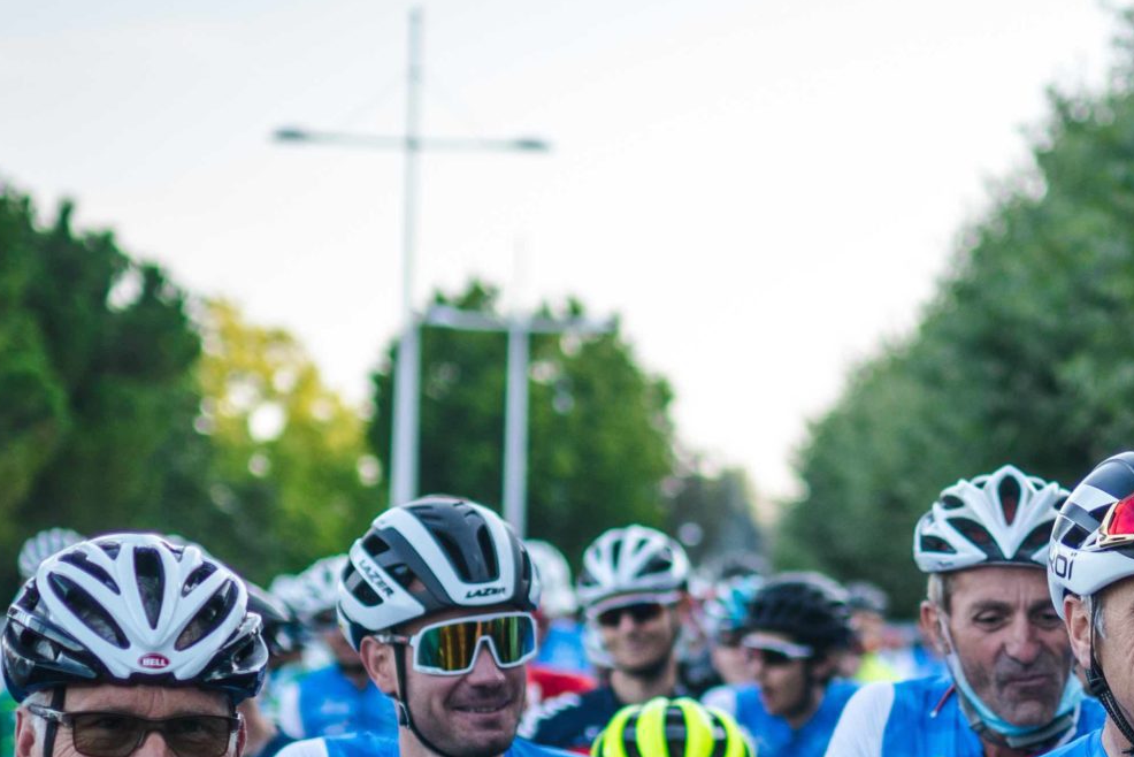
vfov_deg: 10.1
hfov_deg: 14.9
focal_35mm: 135
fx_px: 4253
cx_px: 1149
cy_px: 828
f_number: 1.4
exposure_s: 1/1250
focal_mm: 35
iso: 100
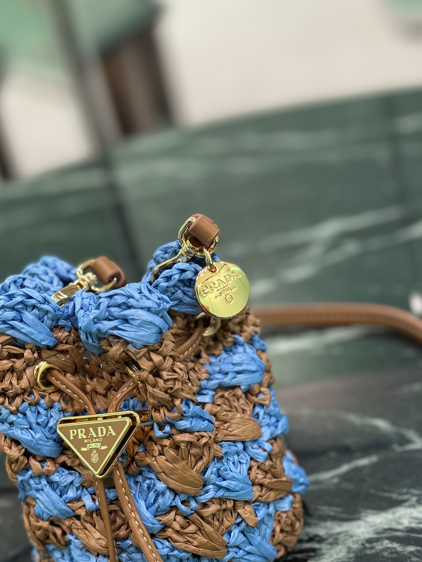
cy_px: 281
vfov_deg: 39.7
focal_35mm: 48
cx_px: 211
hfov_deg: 30.3
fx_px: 780
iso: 200
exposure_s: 1/100
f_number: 1.78
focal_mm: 6.76
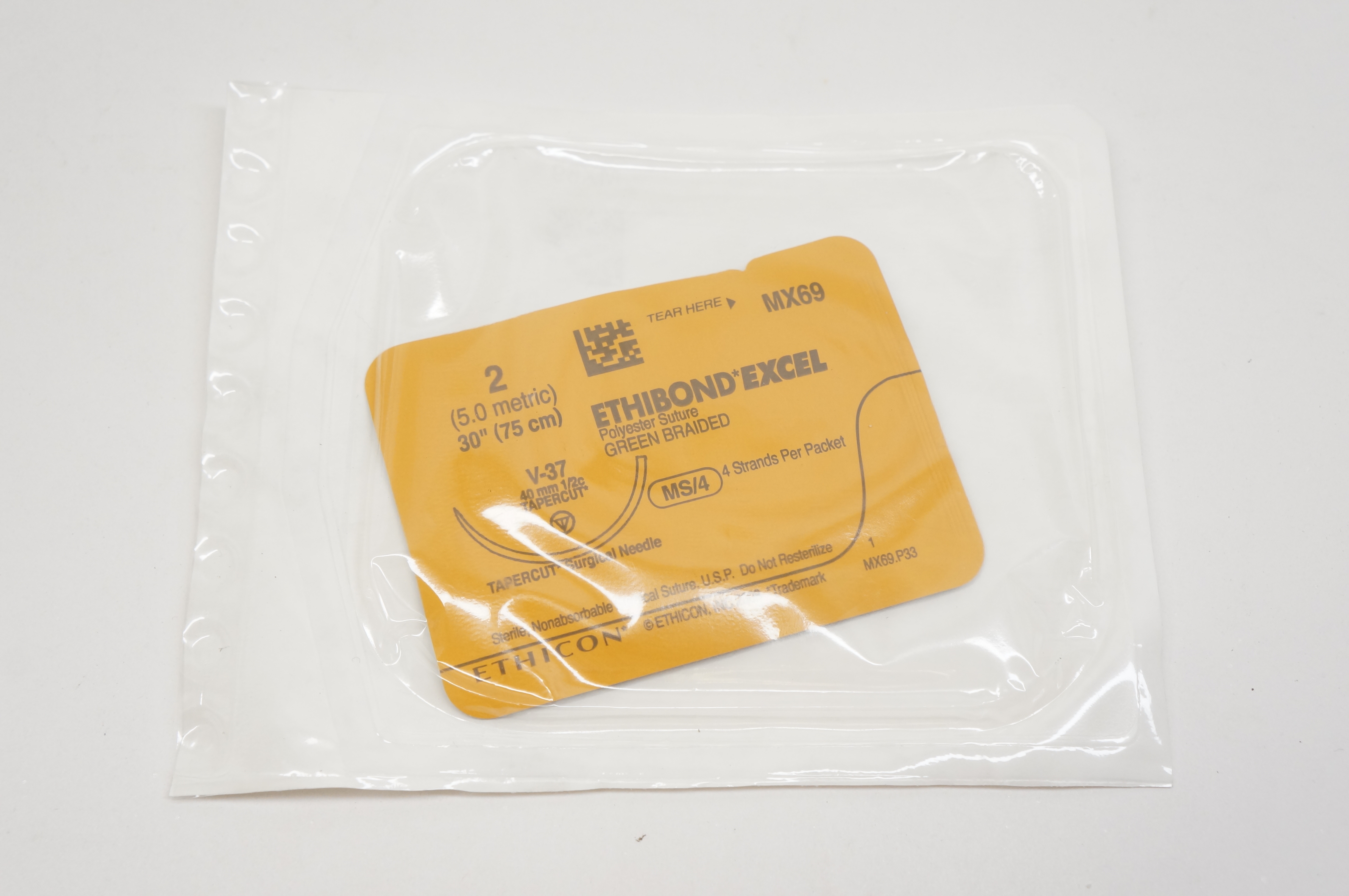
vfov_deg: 30.8
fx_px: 1628
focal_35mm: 44
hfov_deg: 45.0
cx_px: 674
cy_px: 448
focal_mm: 29
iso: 800
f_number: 7.1
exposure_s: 1/125
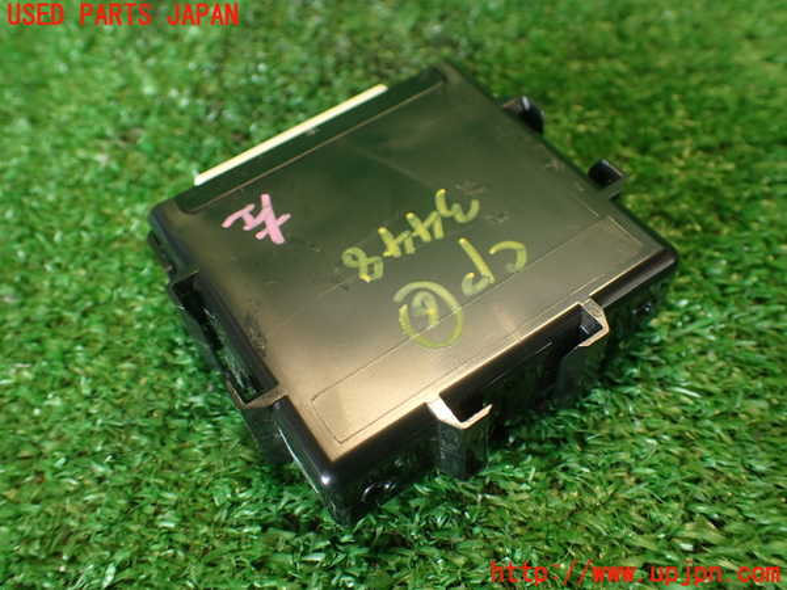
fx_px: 728
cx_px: 394
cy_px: 295
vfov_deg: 44.2
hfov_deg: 56.8
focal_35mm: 32
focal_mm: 5.79
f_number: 2.4
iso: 200
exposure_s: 1/30
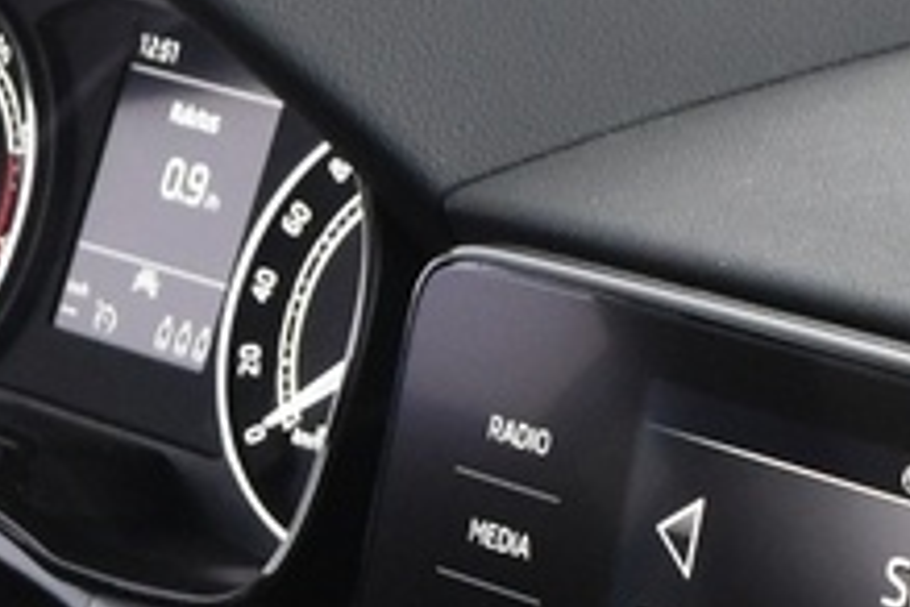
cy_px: 1497
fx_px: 5611
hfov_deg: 9.1
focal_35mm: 222
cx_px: -274
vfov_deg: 5.9
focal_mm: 20
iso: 1250
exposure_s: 1/8
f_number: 5.6
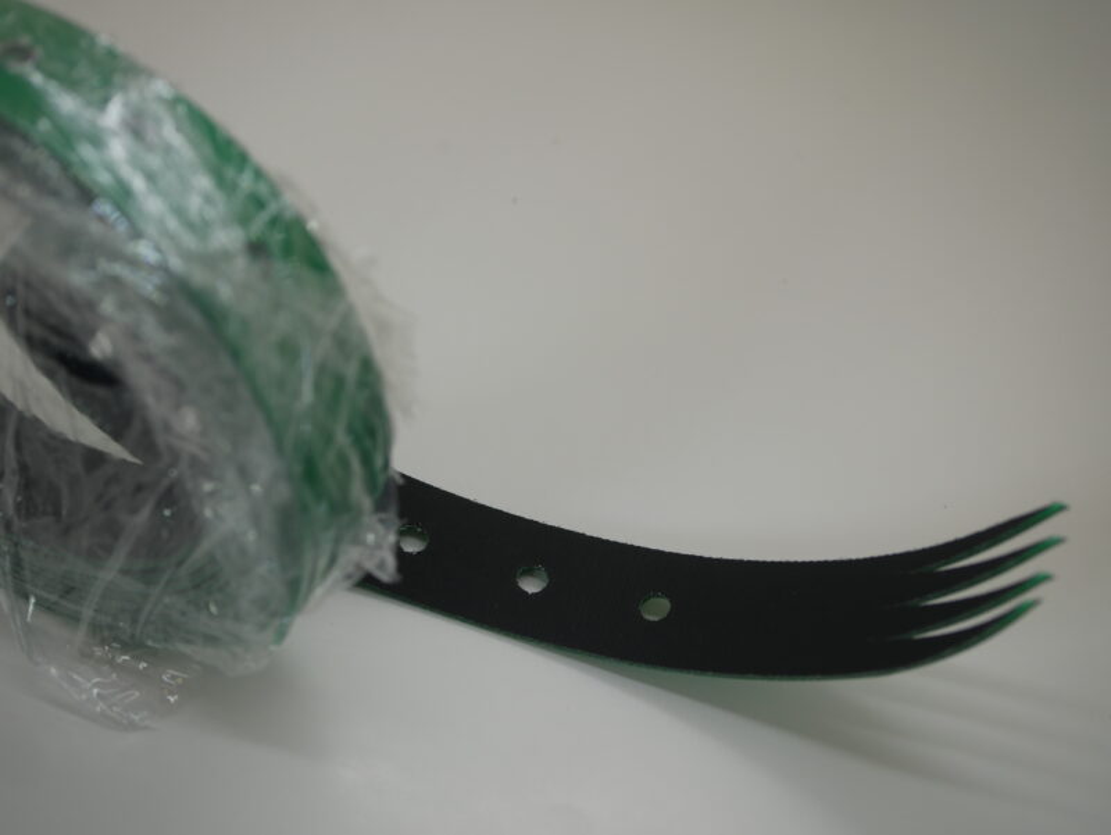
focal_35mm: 60
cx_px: 556
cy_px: 418
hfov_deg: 32.2
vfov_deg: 24.4
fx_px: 1927
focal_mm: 30
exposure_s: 1/200
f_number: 4
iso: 200
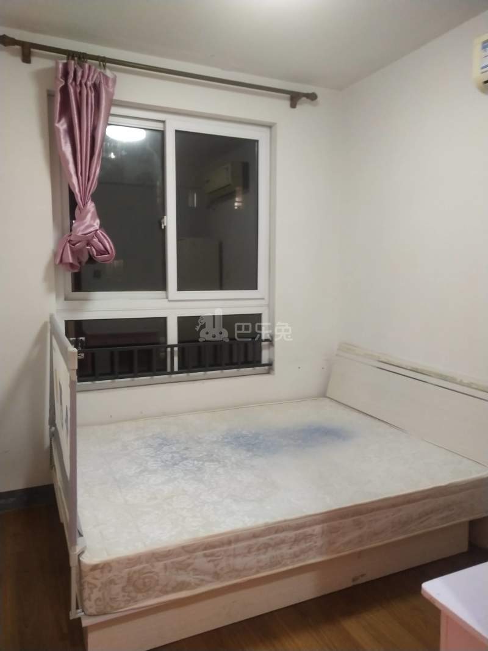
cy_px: 326
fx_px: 564
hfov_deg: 46.8
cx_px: 244
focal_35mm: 30
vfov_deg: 60.0
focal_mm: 3.95
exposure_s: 1/33.3
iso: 363
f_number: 1.8
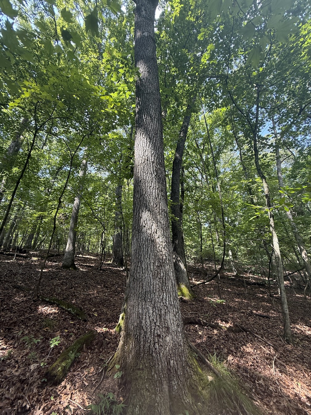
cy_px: 208
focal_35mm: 14
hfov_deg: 85.7
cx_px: 156
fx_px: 168
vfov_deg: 102.1
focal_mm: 2.22
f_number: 2.2
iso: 64
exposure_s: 1/103
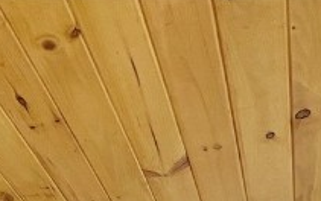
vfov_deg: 11.8
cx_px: -33
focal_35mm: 67
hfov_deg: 27.9
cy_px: 580
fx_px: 586
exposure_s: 1/288
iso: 32
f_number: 1.8
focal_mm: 1.57
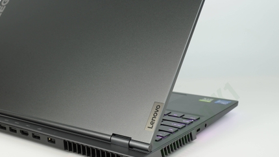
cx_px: 91
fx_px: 422
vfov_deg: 21.1
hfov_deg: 36.2
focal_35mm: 57
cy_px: 65
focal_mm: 26
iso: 100
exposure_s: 1/20
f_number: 7.1
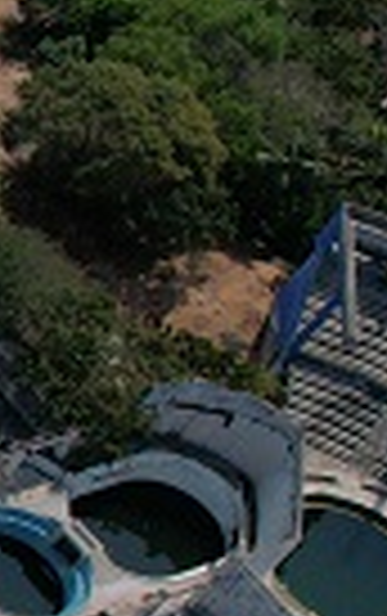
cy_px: 232
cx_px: -1300
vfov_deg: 15.9
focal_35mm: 131
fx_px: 2204
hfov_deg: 6.9
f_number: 2.8
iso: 100
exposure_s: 1/6400
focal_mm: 8.38
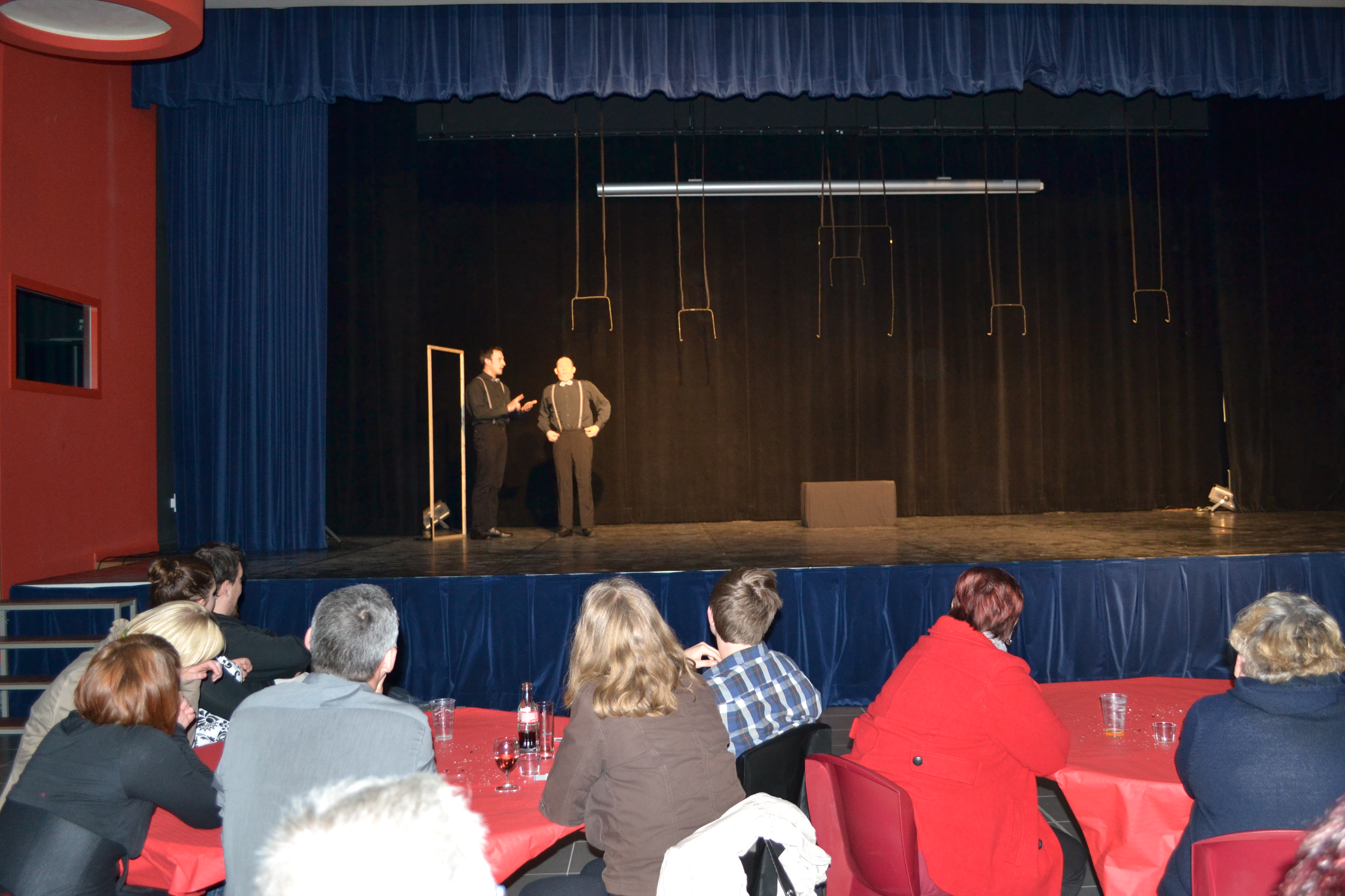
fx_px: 1233
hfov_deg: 57.2
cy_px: 425
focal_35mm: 33
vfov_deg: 40.0
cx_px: 725
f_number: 3.8
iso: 800
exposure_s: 1/30
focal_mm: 20
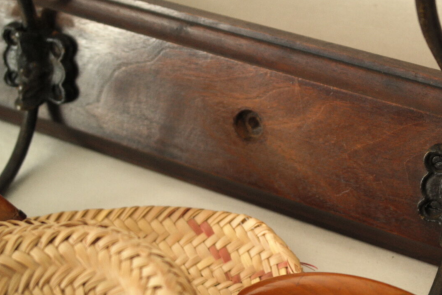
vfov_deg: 14.5
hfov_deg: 21.4
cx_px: 356
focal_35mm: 94
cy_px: 187
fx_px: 1154
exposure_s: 1/30
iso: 400
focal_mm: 38
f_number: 5.6
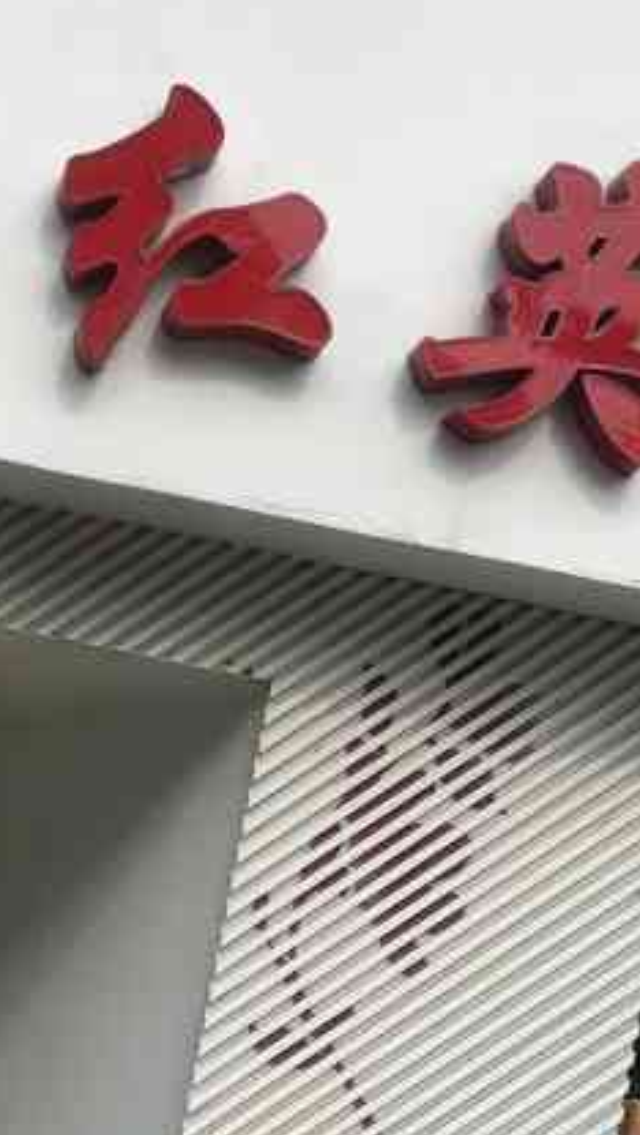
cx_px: -150
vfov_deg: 28.7
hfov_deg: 16.3
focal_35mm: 71
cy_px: 1000
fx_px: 2138
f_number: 2.2
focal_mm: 4.15
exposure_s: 1/746
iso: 25
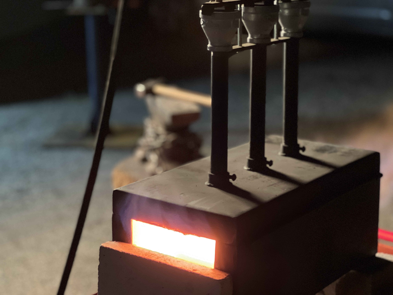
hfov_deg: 25.3
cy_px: 148
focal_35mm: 77
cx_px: 196
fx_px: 874
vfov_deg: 19.1
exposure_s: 1/30
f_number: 2.8
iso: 400
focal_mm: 9
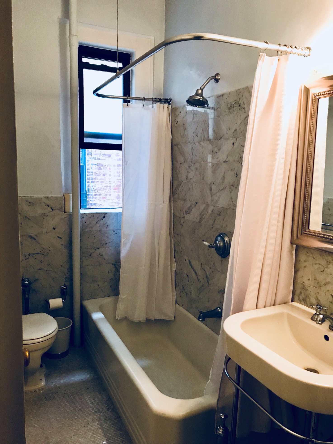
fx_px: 359
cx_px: 166
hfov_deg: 49.8
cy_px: 222
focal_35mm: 28
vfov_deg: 63.4
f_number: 1.8
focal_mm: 3.99
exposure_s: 1/15
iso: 80
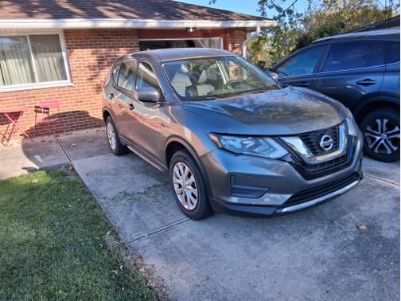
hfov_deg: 67.3
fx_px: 301
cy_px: 150
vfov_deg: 53.1
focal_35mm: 26
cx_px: 200
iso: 25
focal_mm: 3.98
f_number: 1.8
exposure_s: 1/190
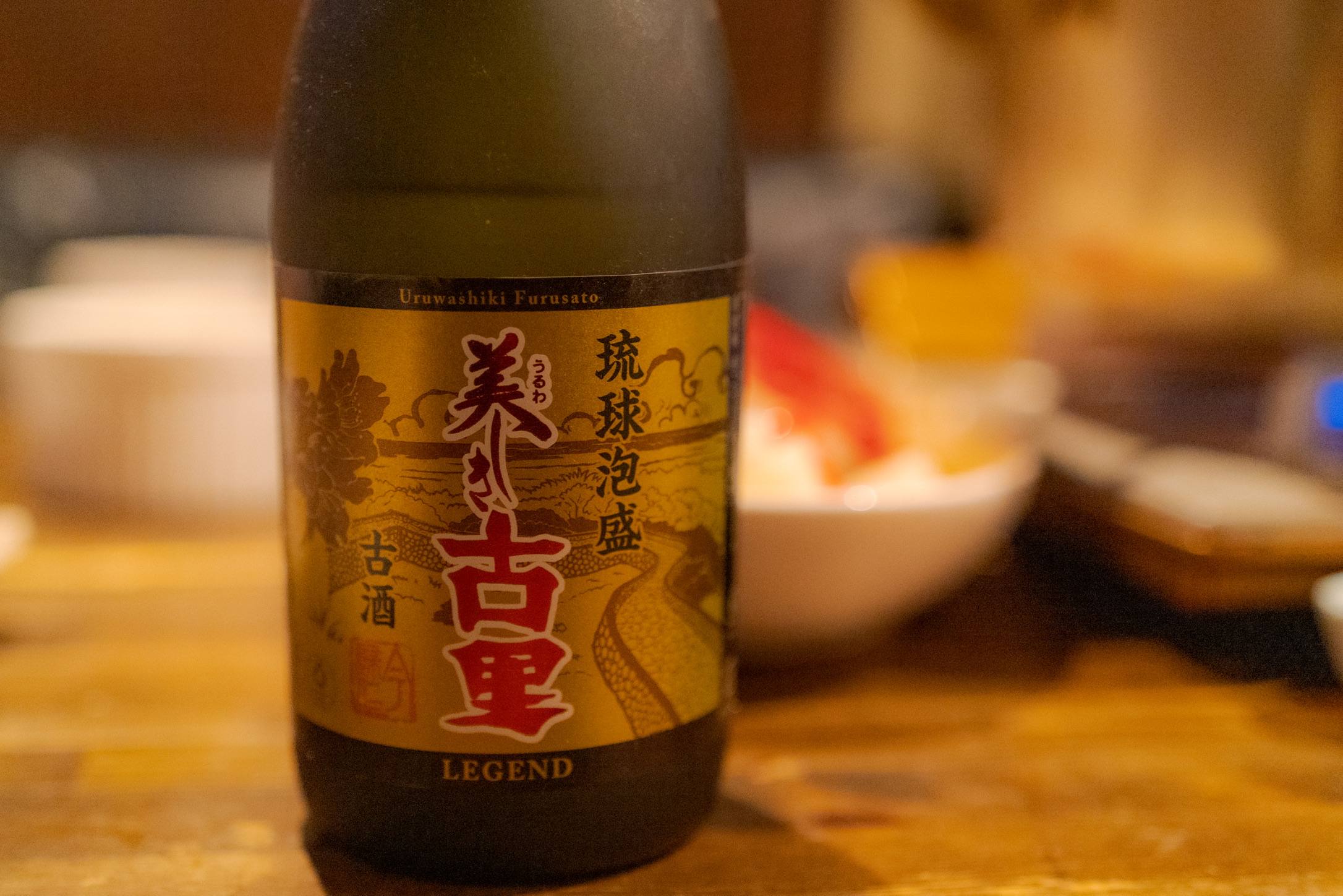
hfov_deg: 48.5
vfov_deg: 33.4
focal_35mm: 40
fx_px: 1492
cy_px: 448
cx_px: 672
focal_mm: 40
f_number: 2
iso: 12800
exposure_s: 1/50
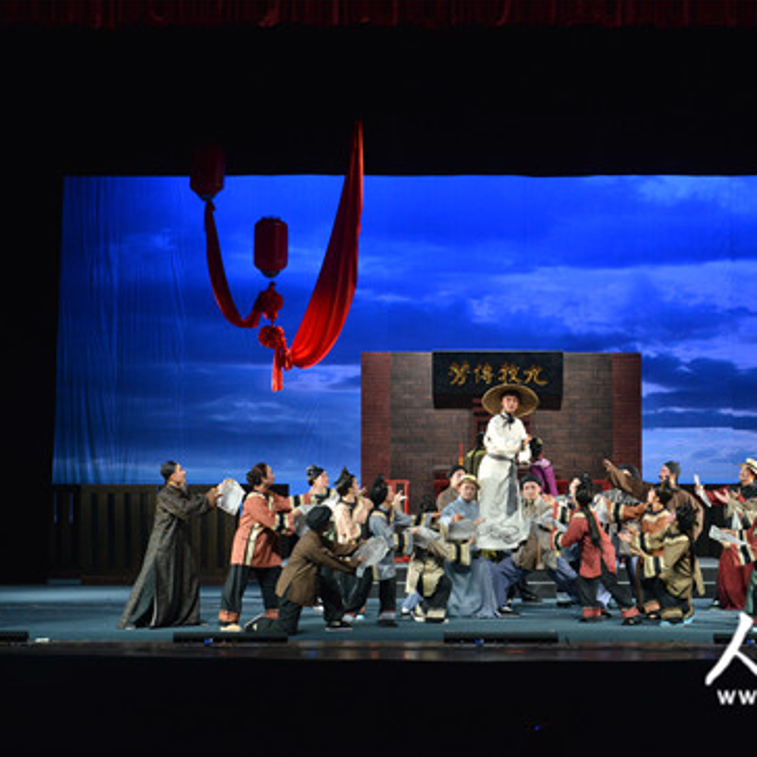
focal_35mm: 67
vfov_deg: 25.7
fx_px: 1658
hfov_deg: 25.7
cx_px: 461
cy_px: 381
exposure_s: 1/125
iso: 1250
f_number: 7.1
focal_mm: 52
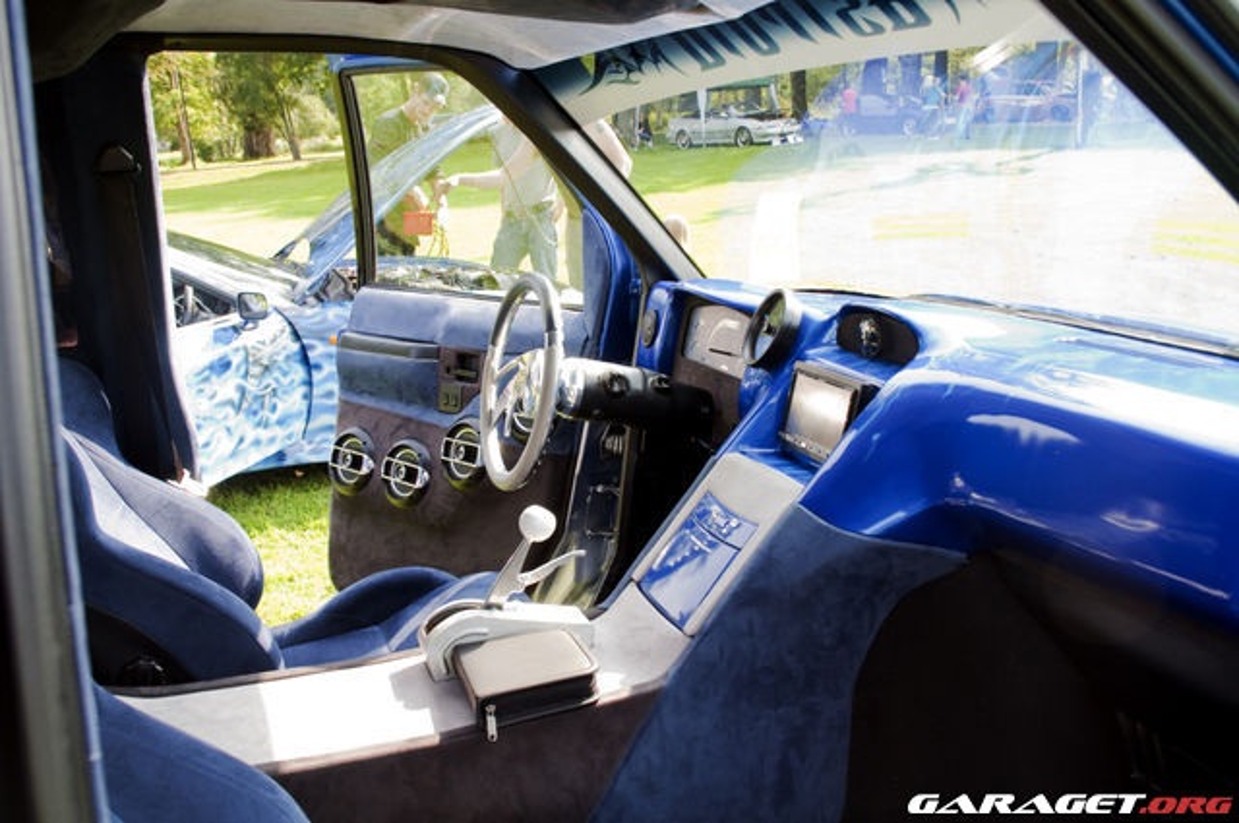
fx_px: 1134
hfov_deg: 57.3
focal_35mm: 33
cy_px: 412
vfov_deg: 39.9
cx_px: 620
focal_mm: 22
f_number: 7.1
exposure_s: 1/160
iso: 800
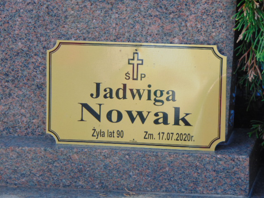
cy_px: 99
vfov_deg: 5.9
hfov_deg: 7.9
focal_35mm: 250
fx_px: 1907
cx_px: 132
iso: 80
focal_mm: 44.9
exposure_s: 1/125
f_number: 4.1
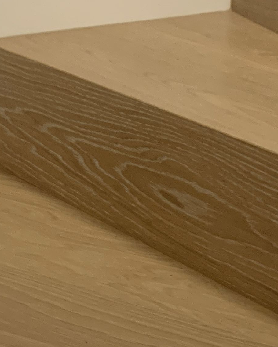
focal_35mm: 90
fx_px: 925
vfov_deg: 20.6
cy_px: -3
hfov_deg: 17.1
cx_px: 107
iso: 160
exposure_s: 1/41
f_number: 1.8
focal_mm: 4.25
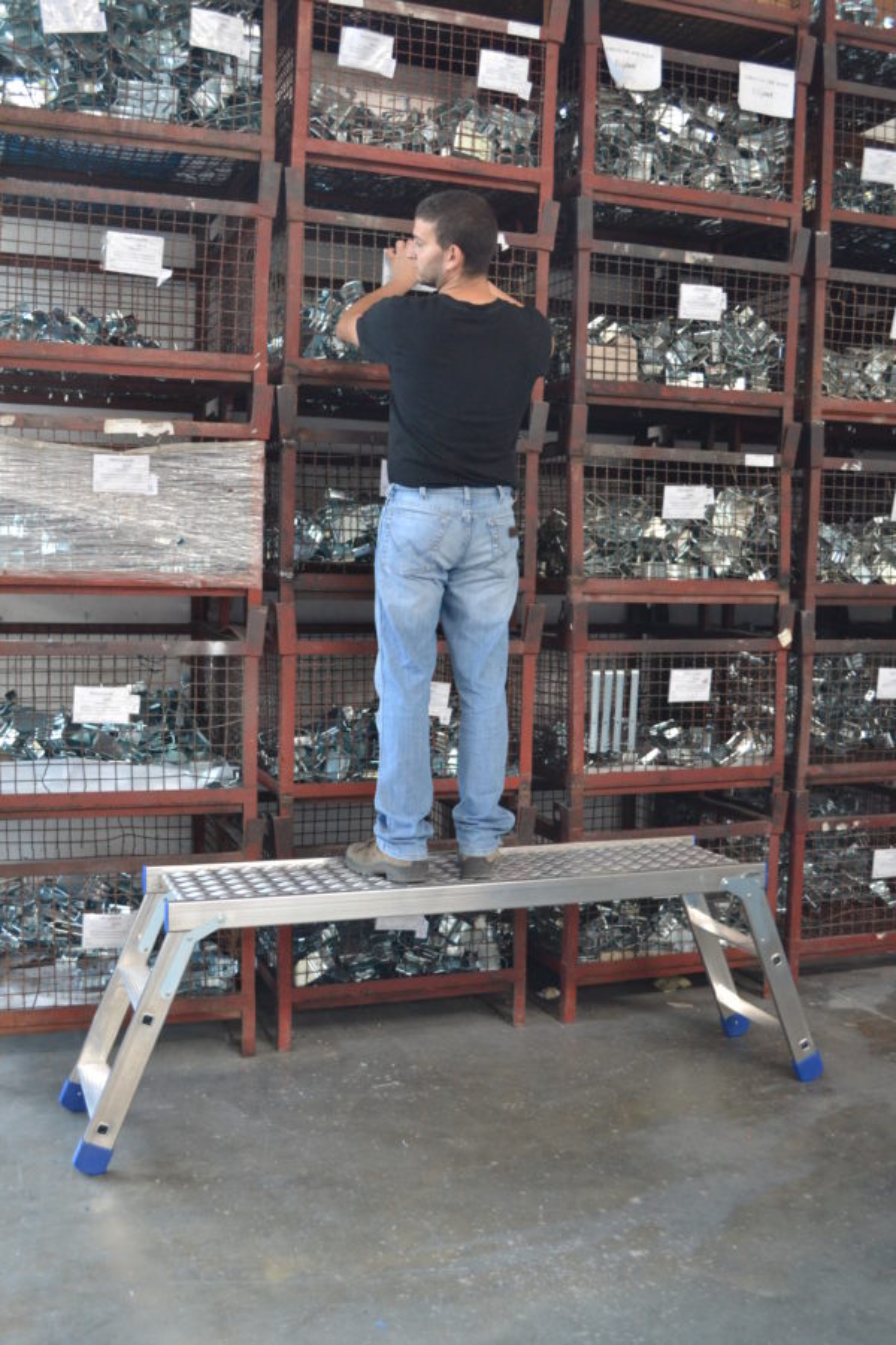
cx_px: 448
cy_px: 672
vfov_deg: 53.1
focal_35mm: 36
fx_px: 1344
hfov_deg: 36.9
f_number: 4
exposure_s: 1/60
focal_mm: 24
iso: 2000
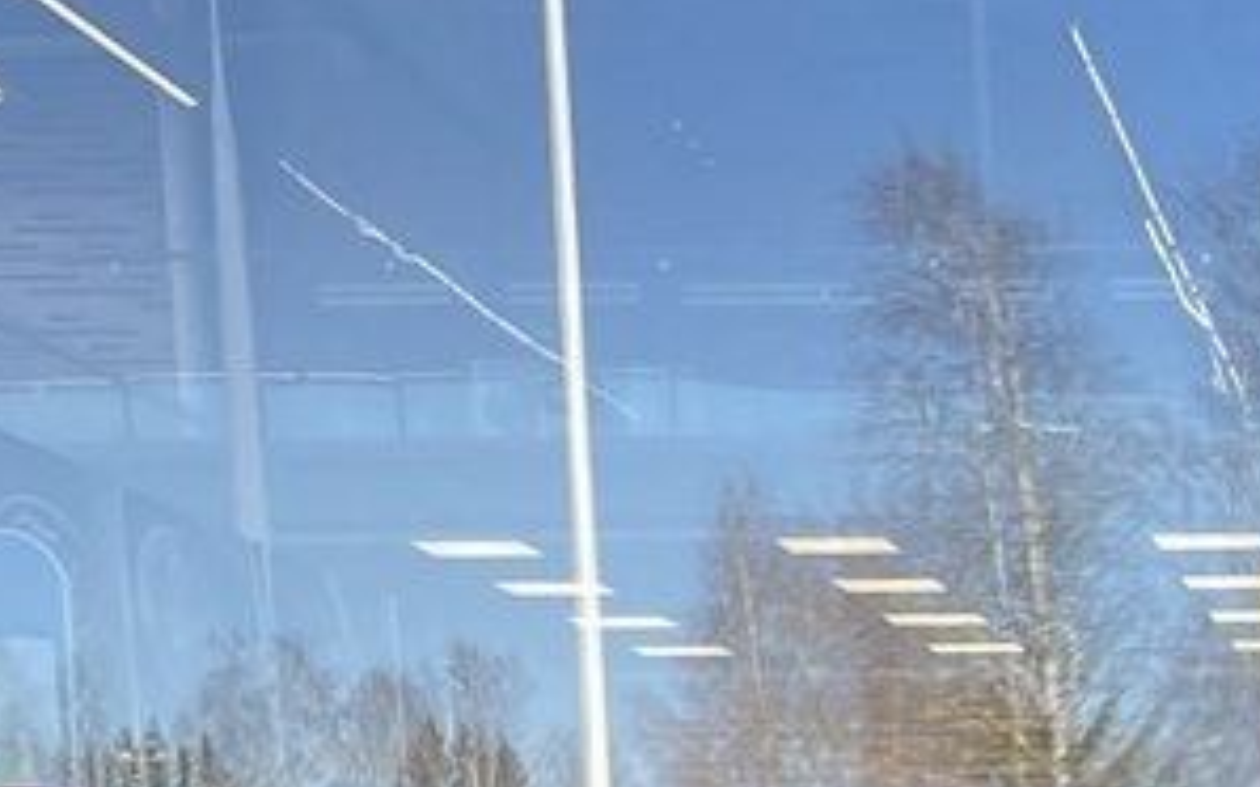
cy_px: 1925
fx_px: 4565
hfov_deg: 14.9
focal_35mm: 133
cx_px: 1729
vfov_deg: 8.9
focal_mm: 4.2
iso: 32
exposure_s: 1/326
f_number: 1.6
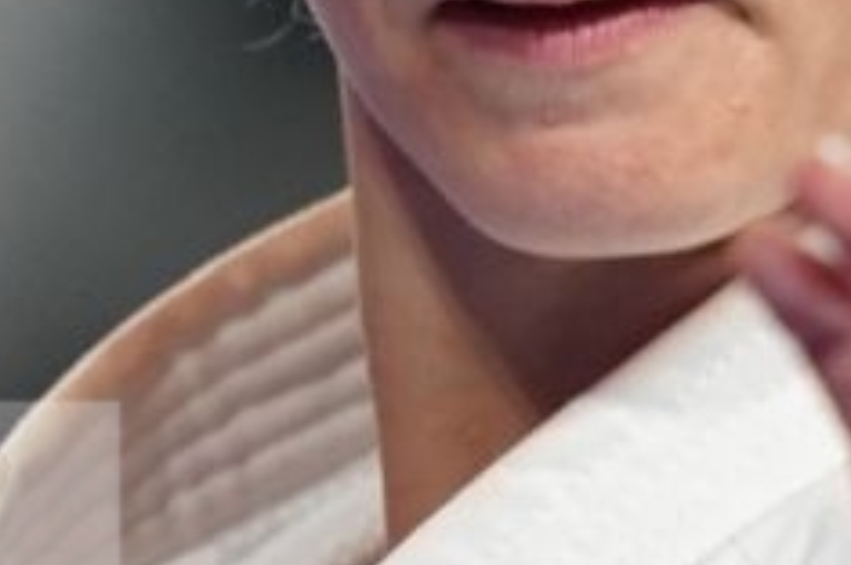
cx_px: 1010
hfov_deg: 0.4
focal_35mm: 4604
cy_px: 732
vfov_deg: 0.3
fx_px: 108683
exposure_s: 1/500
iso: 1250
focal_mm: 400
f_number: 2.8
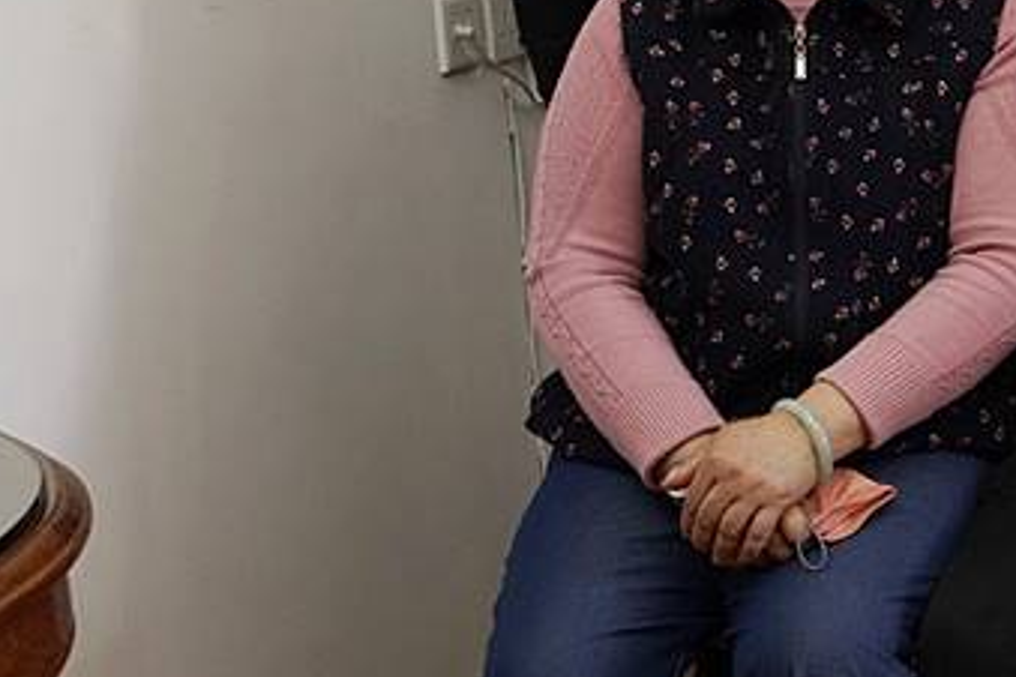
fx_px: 2794
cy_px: 198
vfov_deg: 13.8
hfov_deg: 17.7
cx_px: 1672
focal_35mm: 99
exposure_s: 1/40
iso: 400
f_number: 5.6
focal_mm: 28
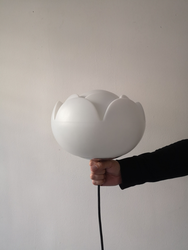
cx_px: 94
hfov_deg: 51.4
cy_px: 125
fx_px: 196
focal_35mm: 27
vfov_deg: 65.3
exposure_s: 1/50
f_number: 1.8
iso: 160
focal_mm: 3.95
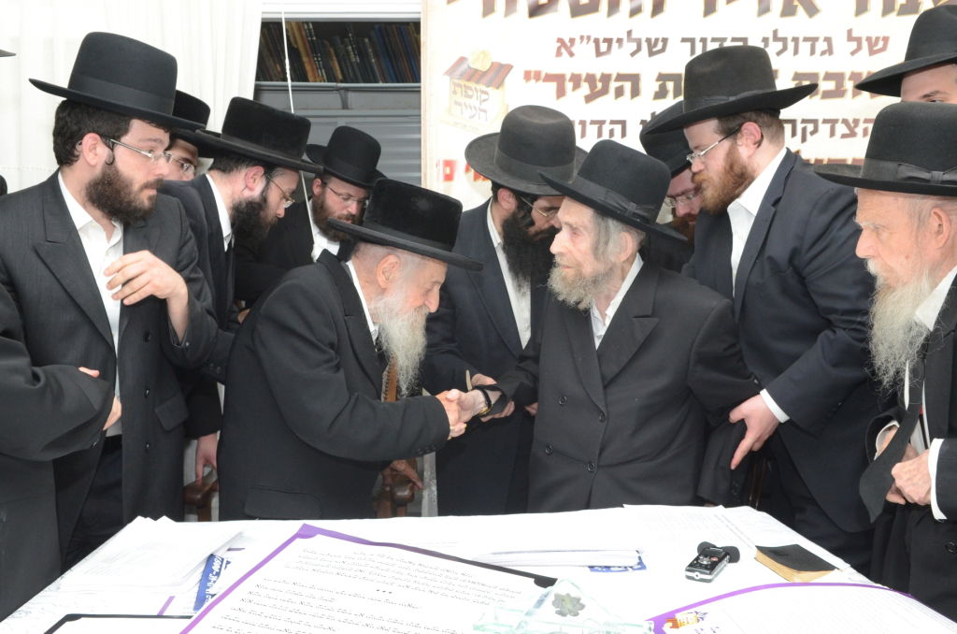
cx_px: 478
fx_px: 955
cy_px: 317
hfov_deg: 53.2
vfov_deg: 36.7
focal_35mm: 36
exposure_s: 1/250
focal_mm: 24
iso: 1600
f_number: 7.1
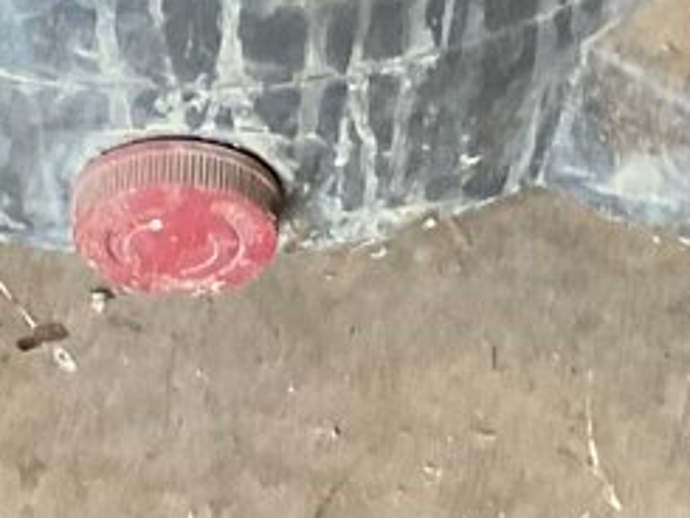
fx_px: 3570
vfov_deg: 7.8
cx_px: 227
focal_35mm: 179
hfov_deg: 11.0
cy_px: -691
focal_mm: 3
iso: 200
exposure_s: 1/60
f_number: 1.8
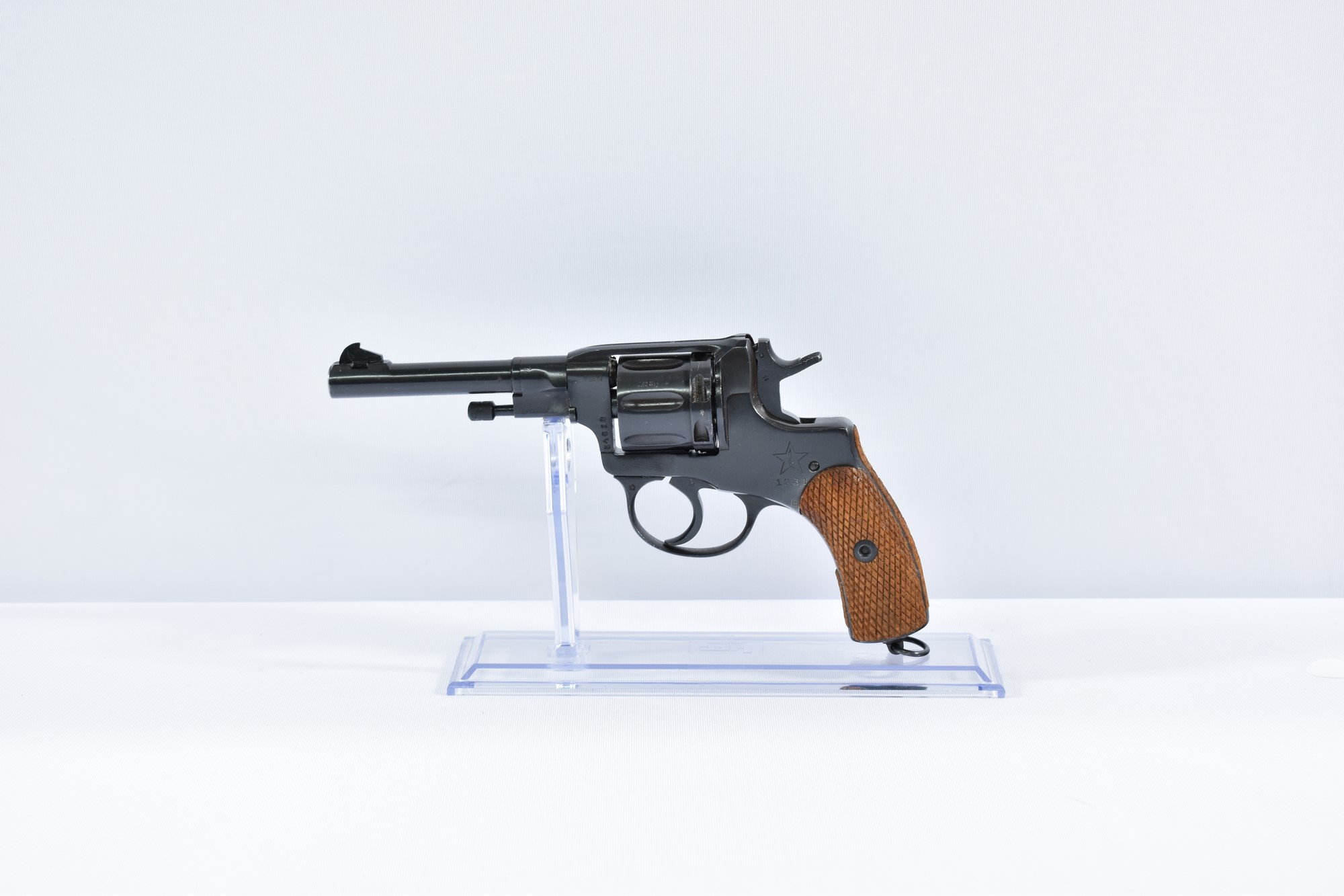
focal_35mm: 75
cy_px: 448
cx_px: 672
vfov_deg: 18.2
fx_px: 2800
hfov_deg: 27.0
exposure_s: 1/20
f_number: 5.6
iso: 640
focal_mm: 50
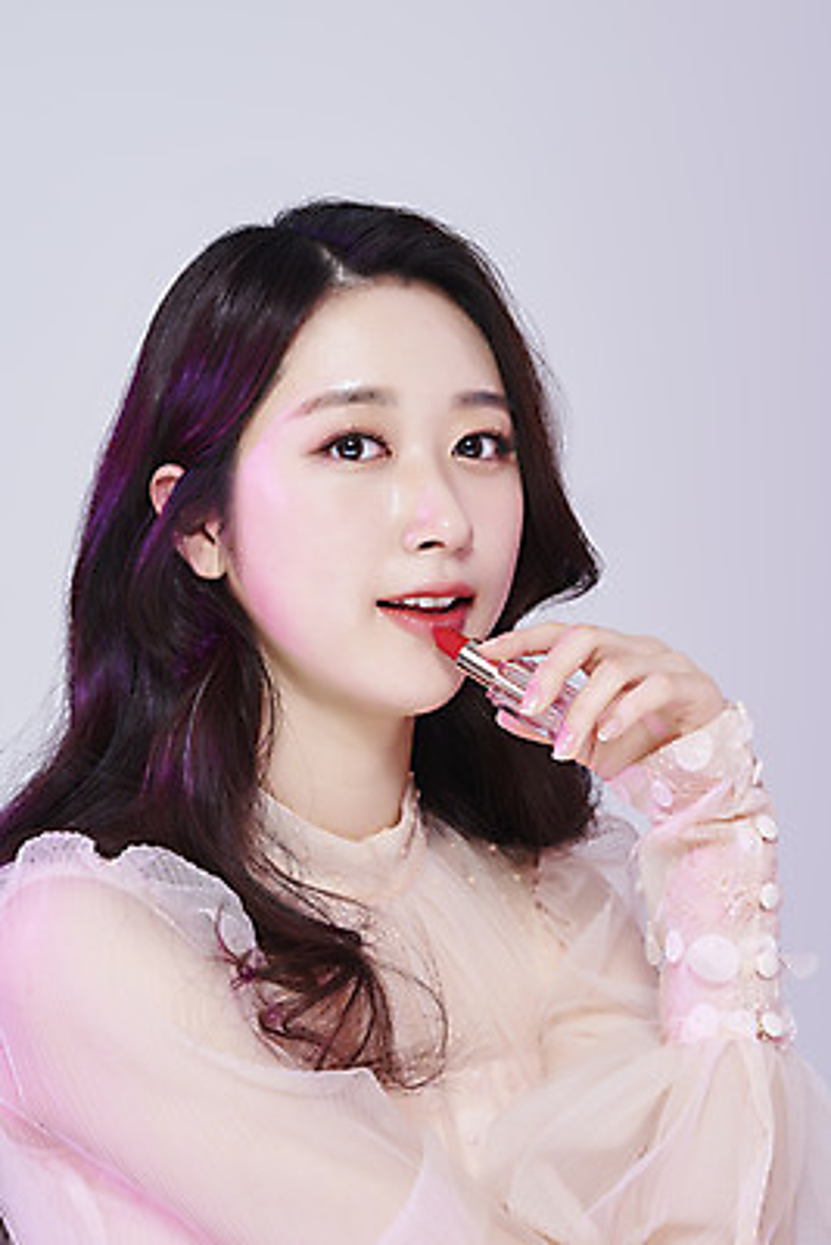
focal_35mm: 105
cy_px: 622
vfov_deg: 19.4
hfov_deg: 13.1
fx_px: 3632
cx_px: 416
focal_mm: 105
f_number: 11
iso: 64
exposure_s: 1/125
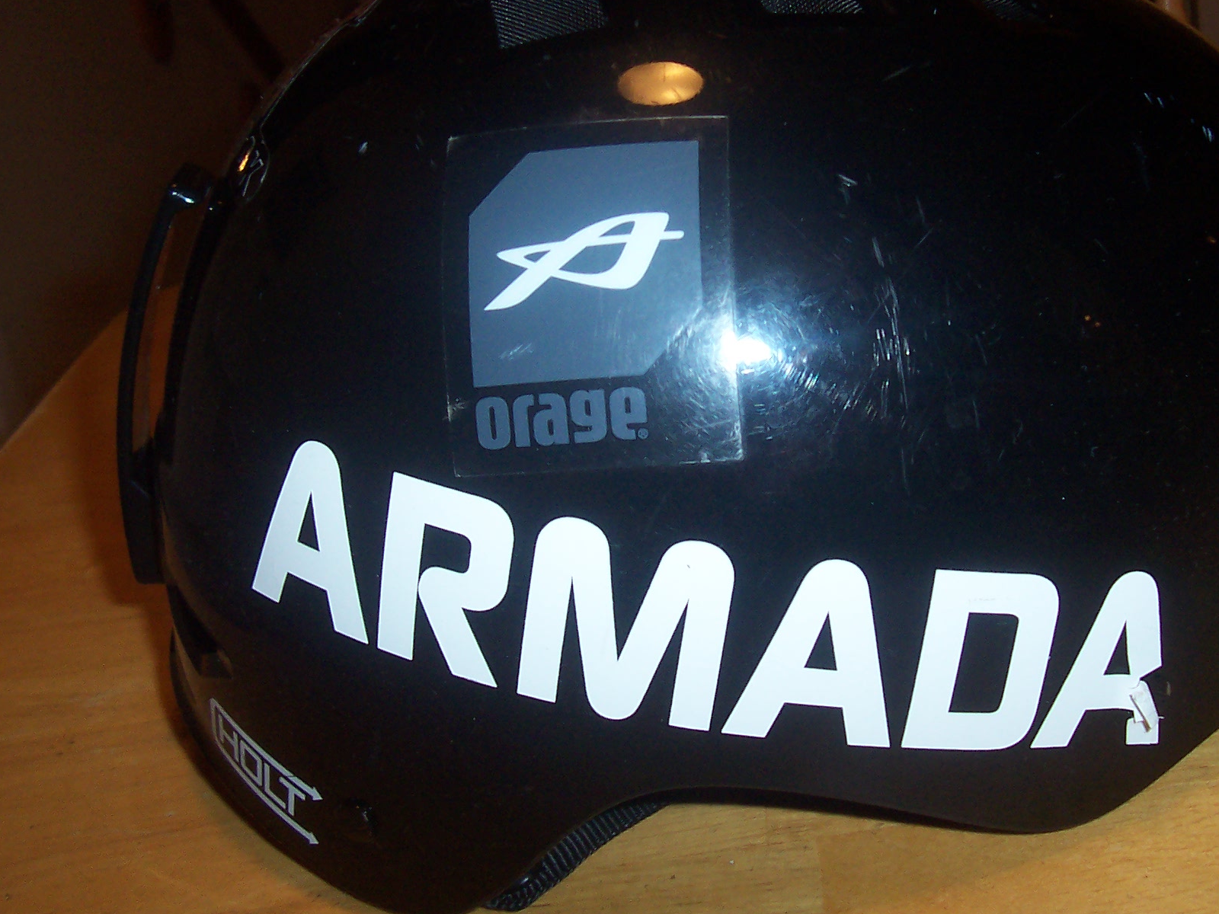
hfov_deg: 40.2
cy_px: 377
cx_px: 734
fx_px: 1655
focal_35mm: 47
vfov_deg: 30.8
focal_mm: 5.6
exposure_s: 1/60
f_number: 2.8
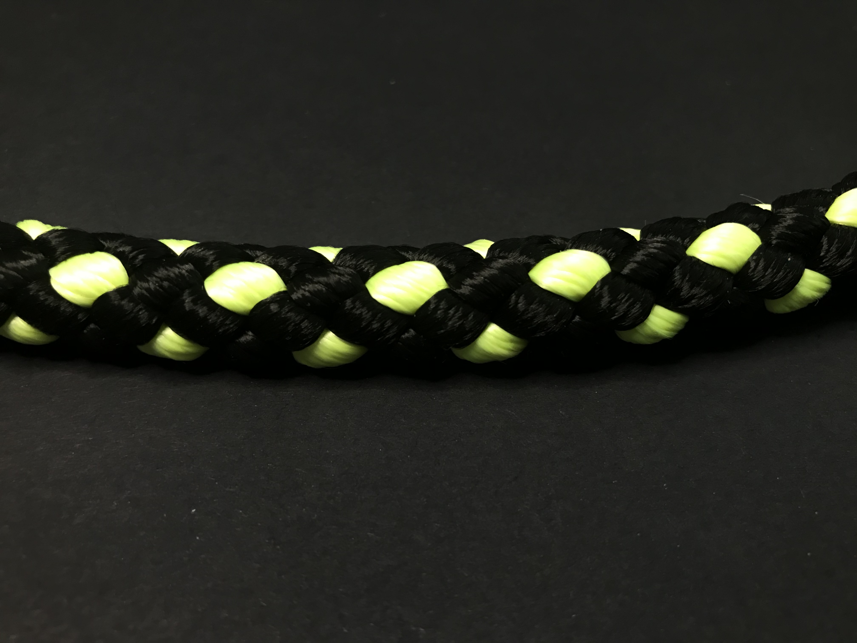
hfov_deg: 63.4
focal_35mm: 28
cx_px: 428
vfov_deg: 49.7
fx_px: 693
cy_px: 322
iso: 40
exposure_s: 1/25
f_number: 1.8
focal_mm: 3.99
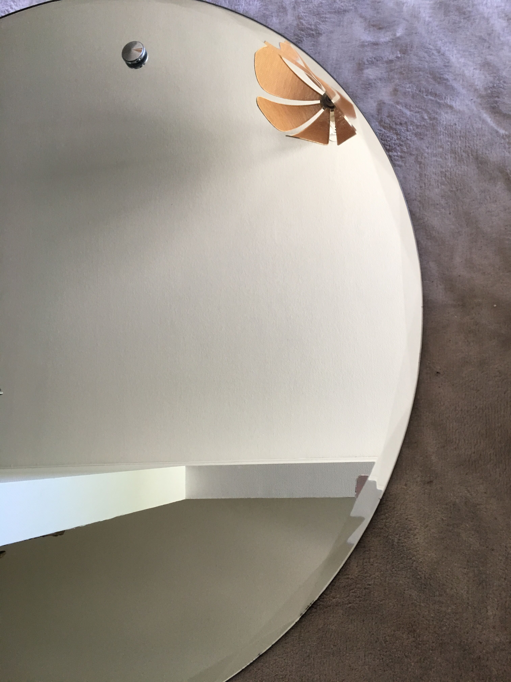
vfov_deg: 61.7
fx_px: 571
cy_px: 341
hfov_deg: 48.2
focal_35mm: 29
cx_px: 256
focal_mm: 4.15
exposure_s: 1/33
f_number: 2.2
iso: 64
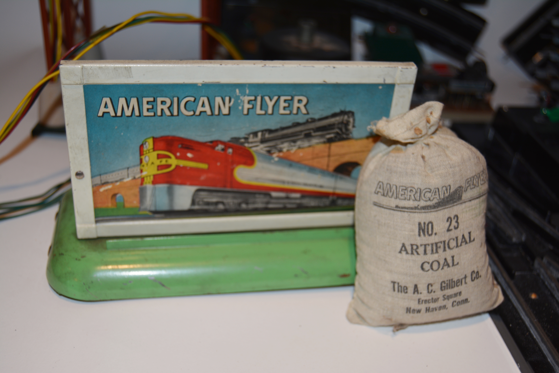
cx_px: 280
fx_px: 606
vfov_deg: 34.2
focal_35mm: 39
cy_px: 186
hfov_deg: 49.6
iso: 100
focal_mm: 26
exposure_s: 1/100
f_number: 4
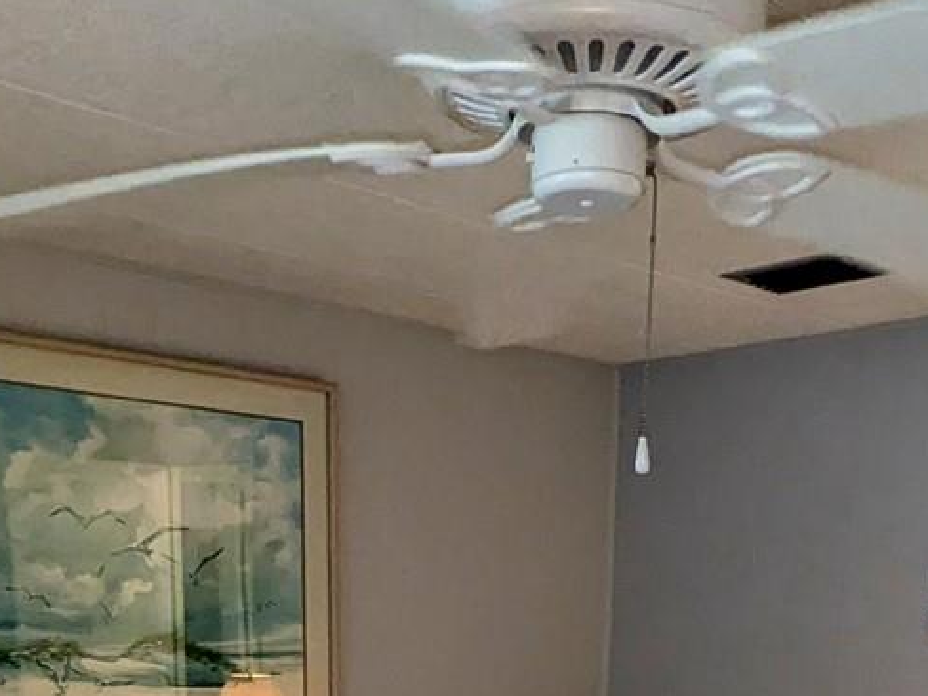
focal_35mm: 46
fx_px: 1233
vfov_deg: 26.5
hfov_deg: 41.2
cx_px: 523
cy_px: 913
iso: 149
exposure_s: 1/60
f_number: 2.2
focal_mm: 1.83
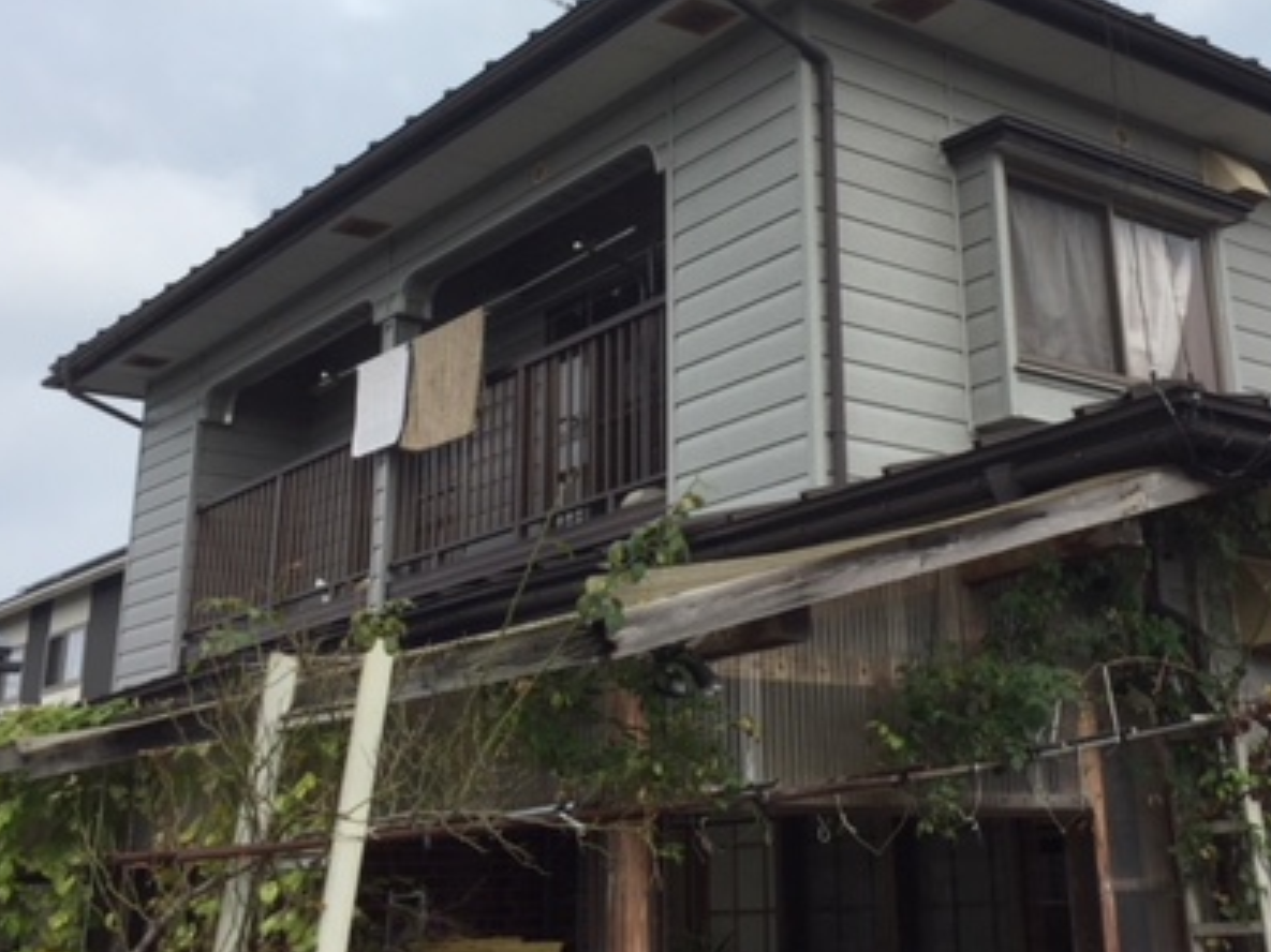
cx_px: 753
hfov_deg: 40.3
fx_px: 1725
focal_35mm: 47
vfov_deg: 30.3
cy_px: 232
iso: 32
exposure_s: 1/1721
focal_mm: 4.15
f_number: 2.2
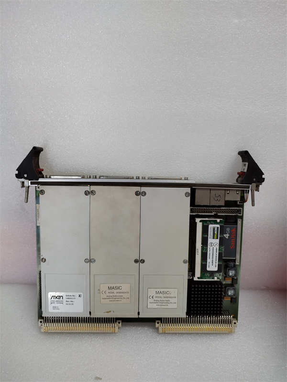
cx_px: 144
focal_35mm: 26
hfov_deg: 53.1
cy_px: 191
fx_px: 287
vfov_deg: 67.3
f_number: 1.8
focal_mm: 4.75
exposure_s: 1/50
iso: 200
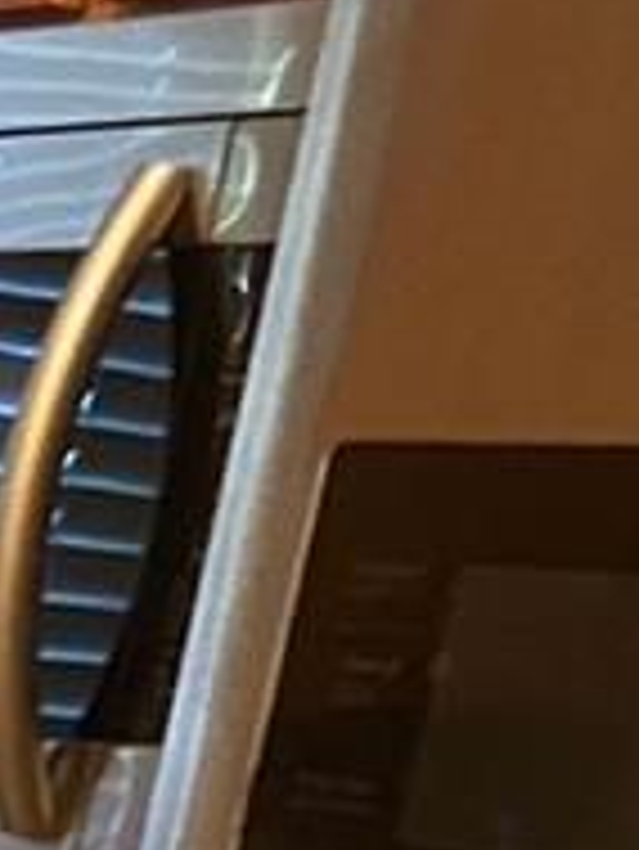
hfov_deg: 7.9
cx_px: -1220
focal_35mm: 165
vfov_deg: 11.4
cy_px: 1372
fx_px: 4057
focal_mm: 4.25
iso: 400
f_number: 1.8
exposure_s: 1/40
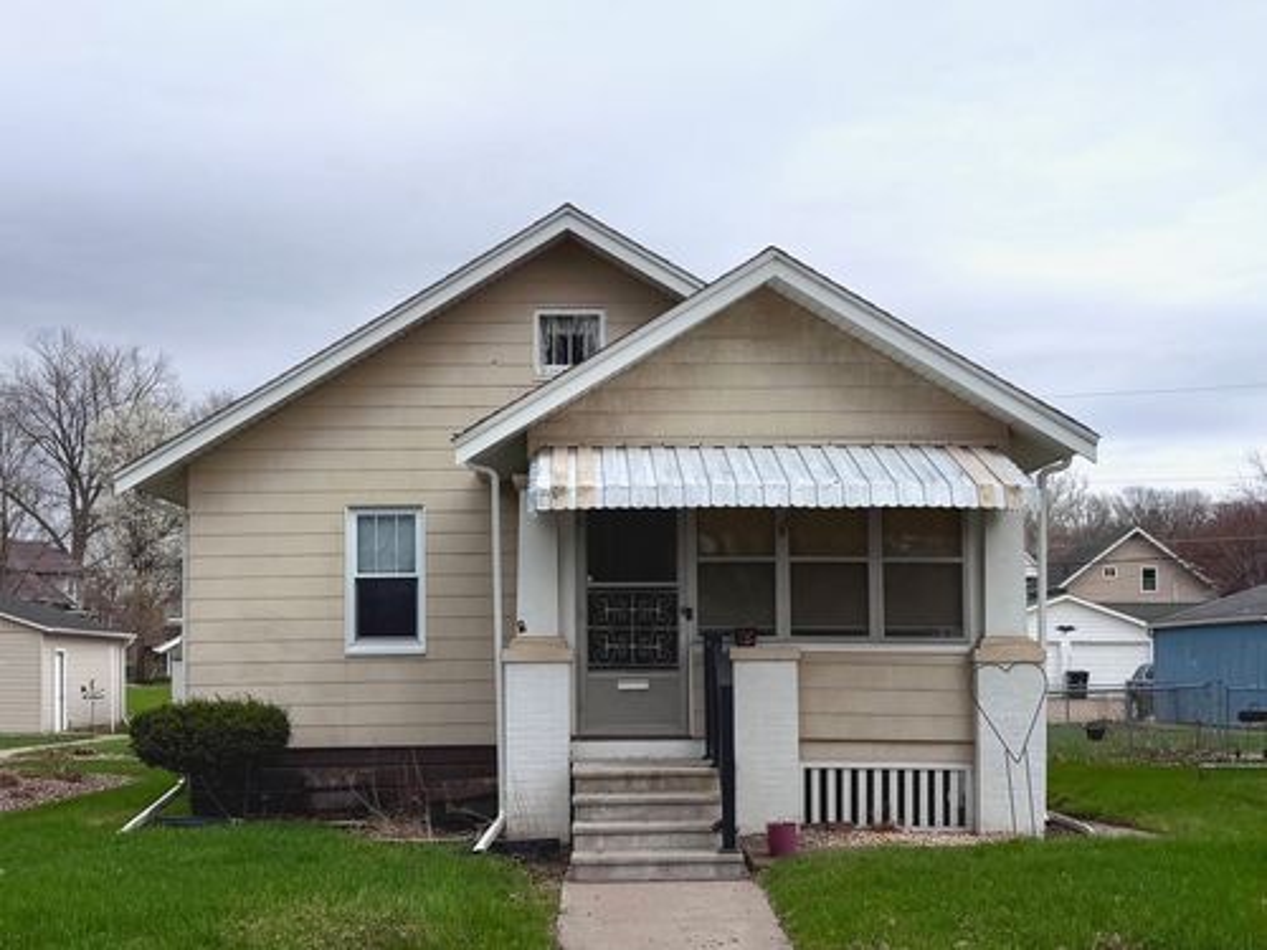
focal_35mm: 24
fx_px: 878
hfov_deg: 71.6
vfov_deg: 56.8
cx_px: 634
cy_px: 475
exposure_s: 1/11905
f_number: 1.78
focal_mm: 6.76
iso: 80
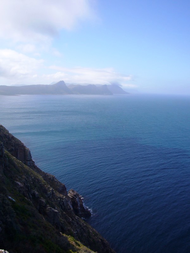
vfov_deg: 52.6
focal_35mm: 35
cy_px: 126
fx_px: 256
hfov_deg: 40.7
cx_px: 95
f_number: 6.3
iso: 80
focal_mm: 5.7
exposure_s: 1/250
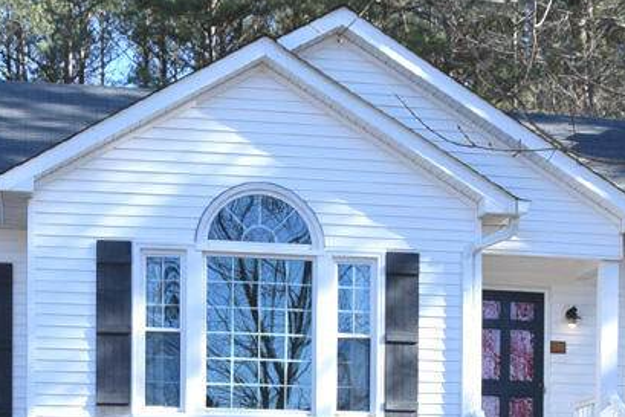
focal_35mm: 94
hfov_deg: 21.6
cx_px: 397
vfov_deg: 13.8
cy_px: 591
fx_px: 1632
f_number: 8
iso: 400
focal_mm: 20
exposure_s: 1/250
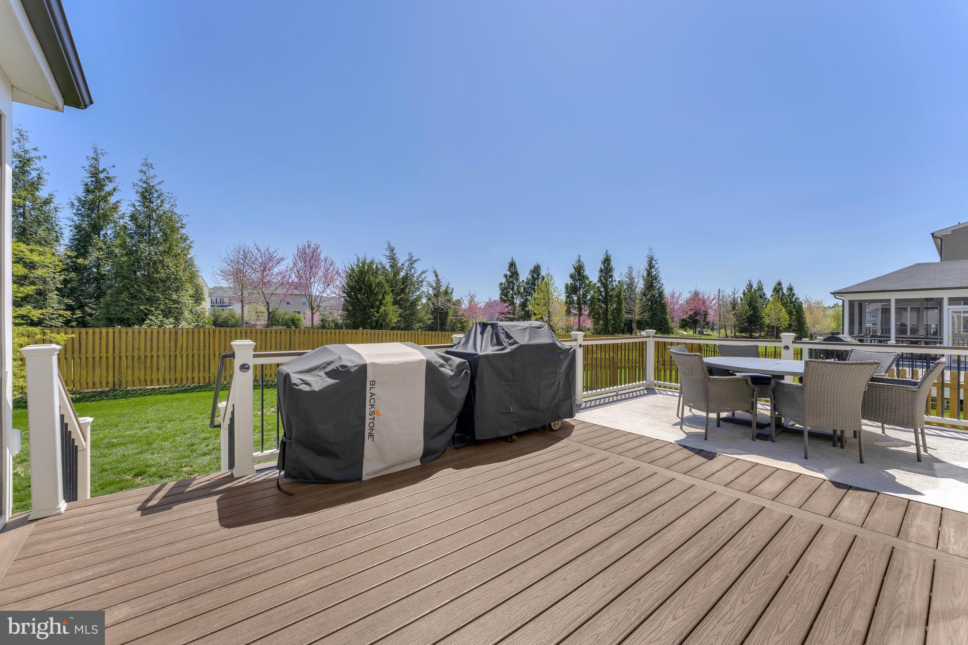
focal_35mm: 14
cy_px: 322
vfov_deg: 81.2
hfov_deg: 104.3
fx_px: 376
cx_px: 484
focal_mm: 14
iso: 100
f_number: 8
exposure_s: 1/400
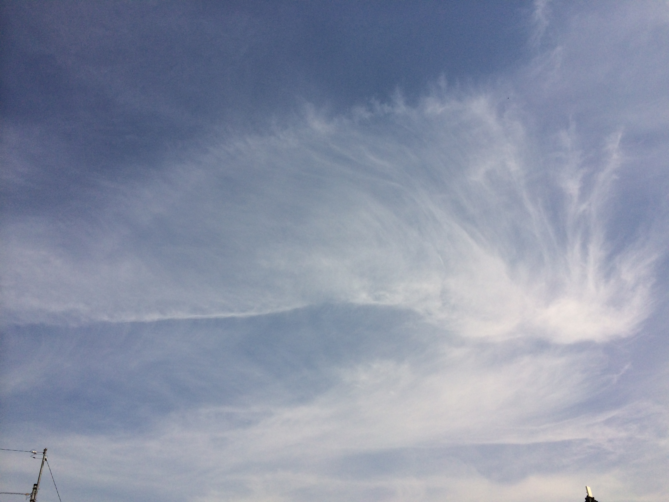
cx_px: 334
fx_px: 580
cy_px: 251
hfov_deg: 60.0
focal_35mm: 30
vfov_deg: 46.8
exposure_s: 1/4566
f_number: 2.2
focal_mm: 4.12
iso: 40
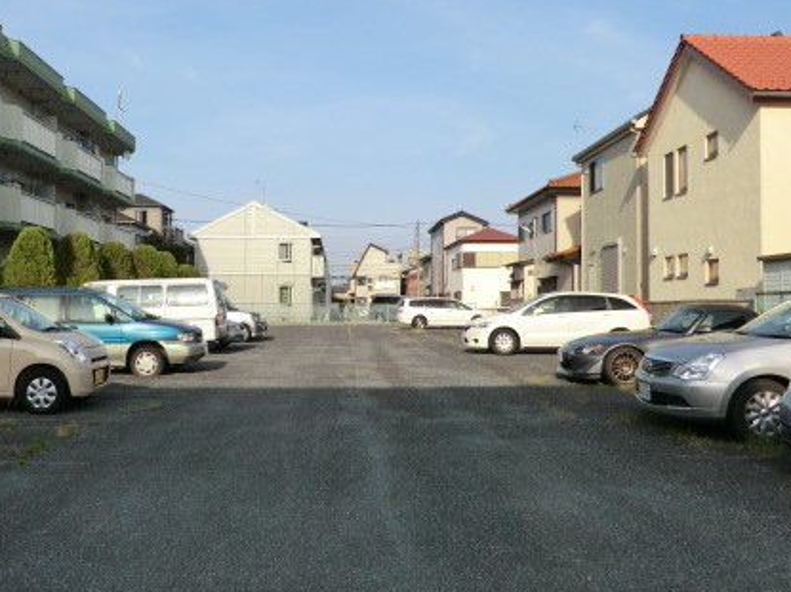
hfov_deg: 50.0
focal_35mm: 37
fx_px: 845
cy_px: 295
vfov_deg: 38.6
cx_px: 345
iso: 80
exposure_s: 1/1000
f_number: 3.2
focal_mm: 4.3
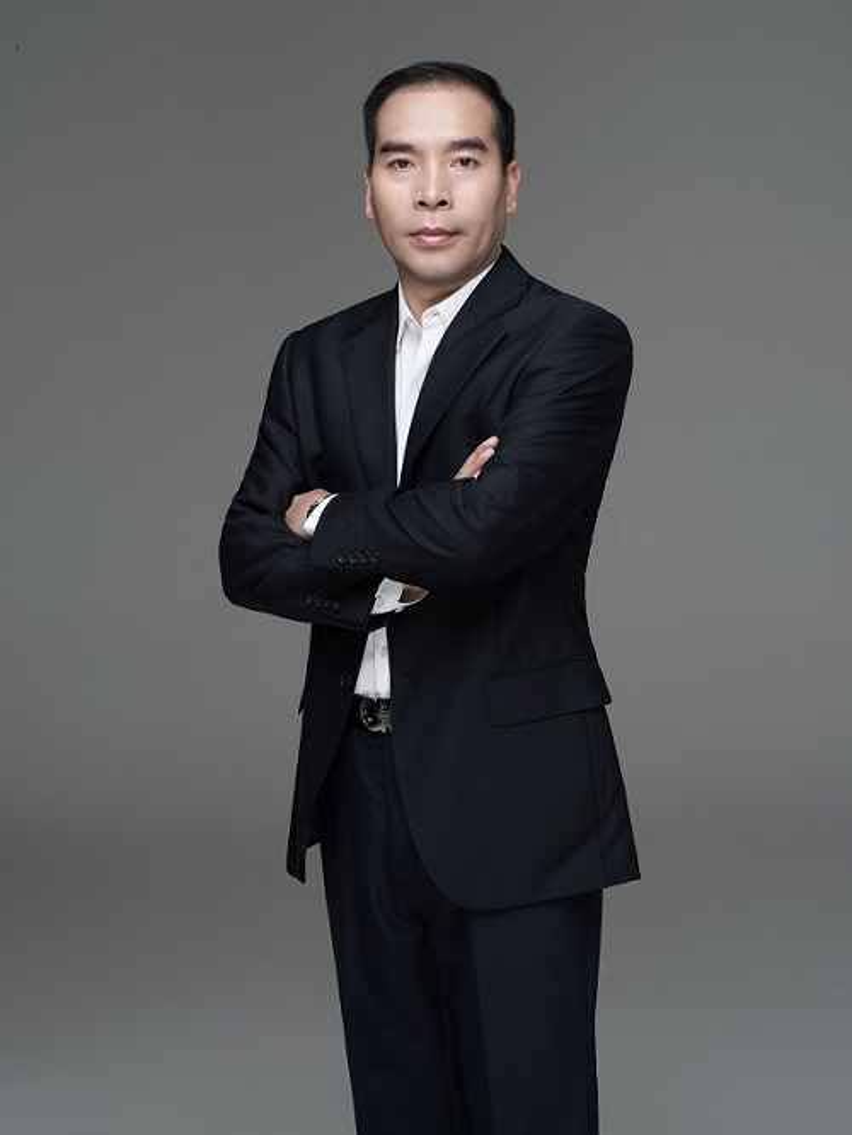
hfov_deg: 17.6
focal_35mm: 84
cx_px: 426
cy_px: 568
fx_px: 2755
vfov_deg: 23.3
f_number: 16
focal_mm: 108
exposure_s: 1/100
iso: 100
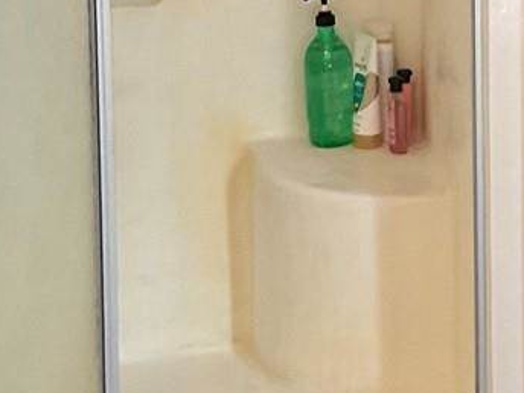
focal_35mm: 135
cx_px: 529
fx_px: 2044
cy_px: -122
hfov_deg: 14.4
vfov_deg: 10.7
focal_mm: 3
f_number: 1.8
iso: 125
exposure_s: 1/60
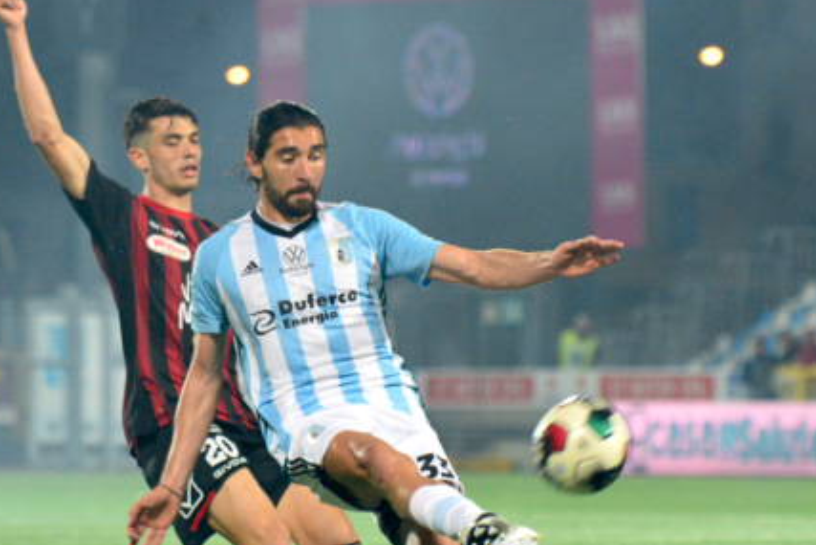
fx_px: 7936
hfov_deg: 5.9
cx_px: 468
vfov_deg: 3.9
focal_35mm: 350
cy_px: 380
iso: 5000
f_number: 5.6
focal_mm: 220
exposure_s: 1/640
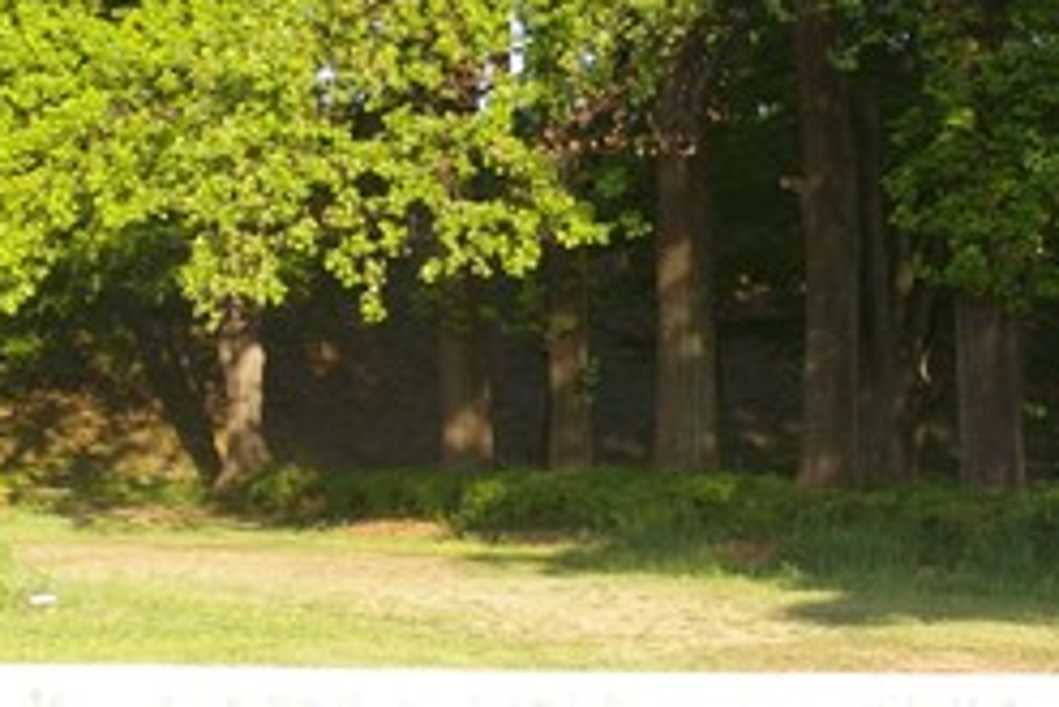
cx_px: 502
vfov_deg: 12.6
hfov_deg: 18.7
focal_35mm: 109
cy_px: 285
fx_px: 3208
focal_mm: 28
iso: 200
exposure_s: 1/125
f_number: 6.7
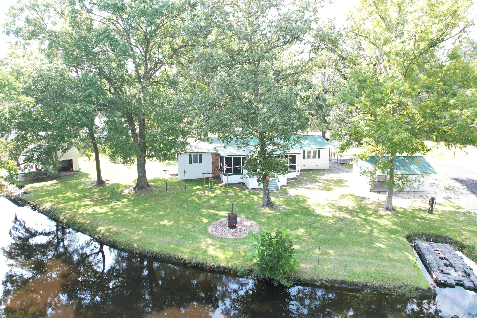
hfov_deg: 78.6
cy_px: 159
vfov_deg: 57.2
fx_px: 291
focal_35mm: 22
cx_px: 238
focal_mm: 8.38
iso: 100
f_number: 2.8
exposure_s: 1/125
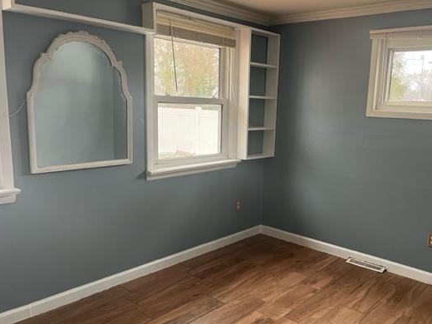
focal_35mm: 32
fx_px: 399
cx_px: 250
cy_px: 172
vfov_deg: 44.1
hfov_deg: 56.5
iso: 100
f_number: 1.6
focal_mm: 5.1
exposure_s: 1/60
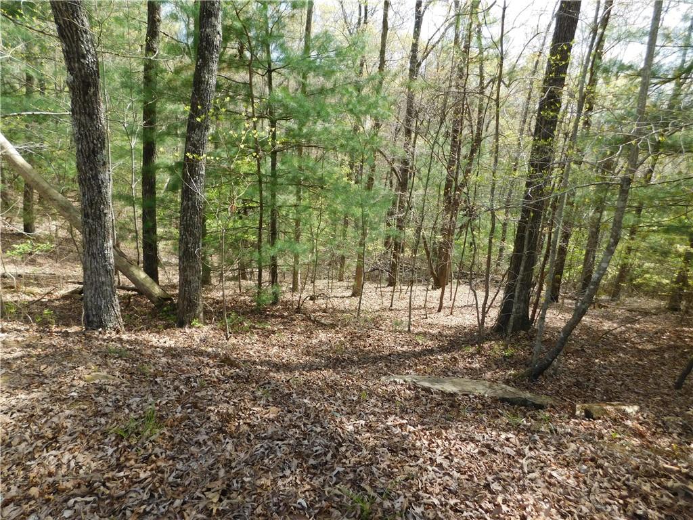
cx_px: 346
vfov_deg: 58.9
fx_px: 460
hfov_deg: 73.9
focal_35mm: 23
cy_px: 260
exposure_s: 1/400
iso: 125
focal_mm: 4
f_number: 3
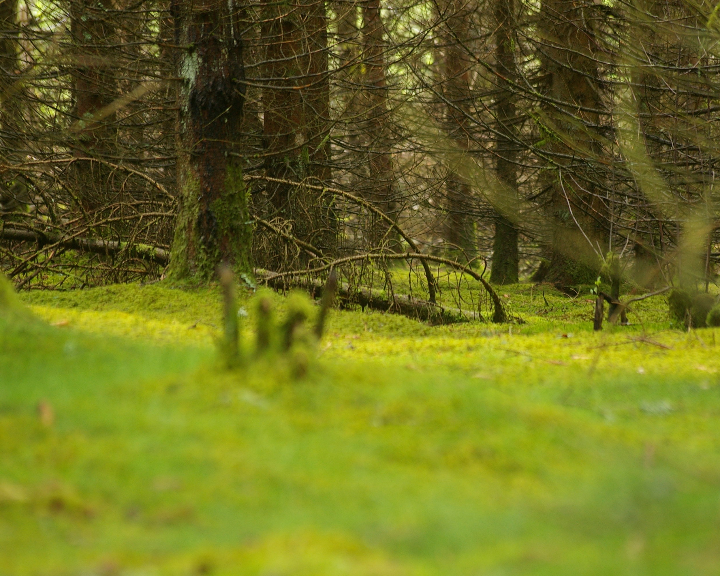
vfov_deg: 4.8
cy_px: 288
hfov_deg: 6.0
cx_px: 413
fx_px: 6861
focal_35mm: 322
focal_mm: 190
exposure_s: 1/30
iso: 400
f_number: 4.5
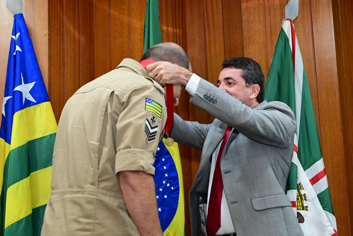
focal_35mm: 70
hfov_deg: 28.8
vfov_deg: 19.5
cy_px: 118
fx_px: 687
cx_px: 176
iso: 4000
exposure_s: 1/125
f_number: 4.5
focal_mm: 47
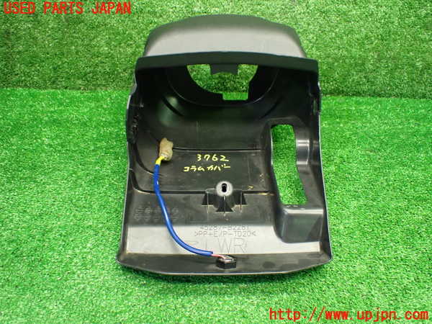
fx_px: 374
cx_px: 216
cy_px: 162
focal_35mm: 30
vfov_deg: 46.8
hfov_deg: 60.0
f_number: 2.3
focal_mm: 5.4
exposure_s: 1/80
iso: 800
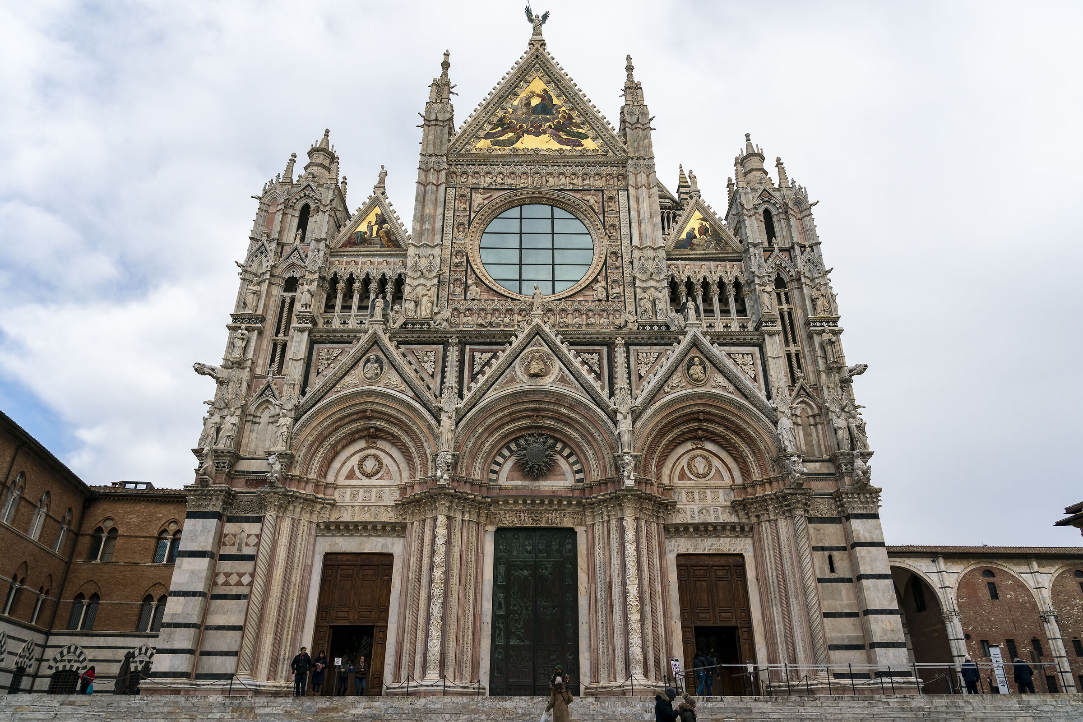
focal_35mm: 24
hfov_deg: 73.7
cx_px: 542
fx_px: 722
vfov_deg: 53.1
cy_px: 361
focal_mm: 24
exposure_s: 1/1000
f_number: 7.1
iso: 500
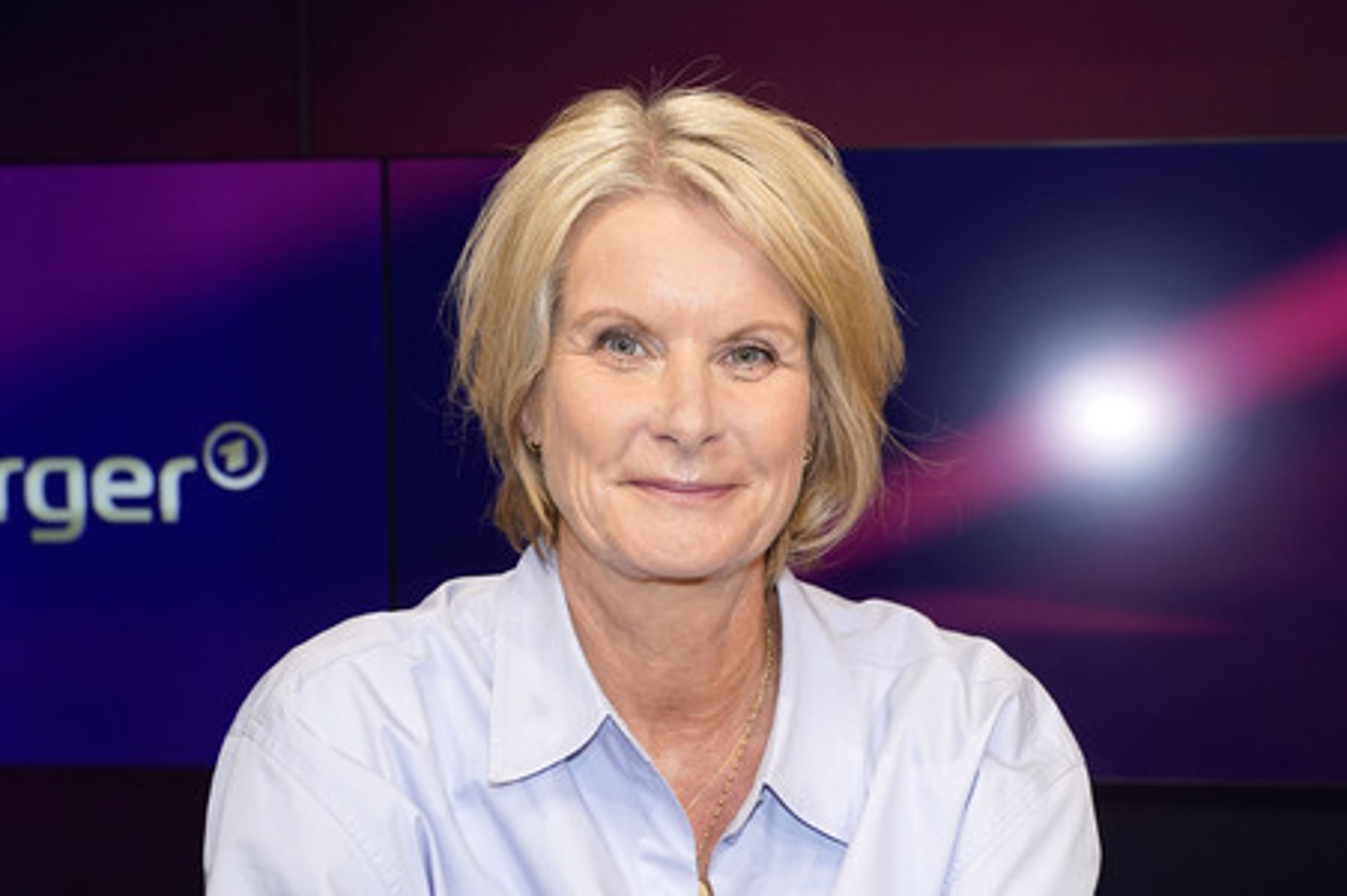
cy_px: 448
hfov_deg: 49.6
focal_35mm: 39
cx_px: 674
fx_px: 1458
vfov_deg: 34.2
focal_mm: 39
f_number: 5.6
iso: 2000
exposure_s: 1/160
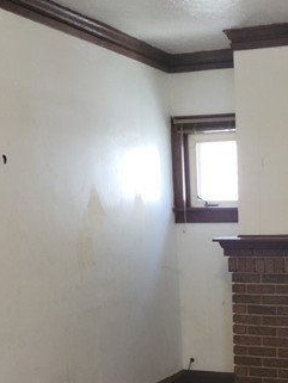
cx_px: 270
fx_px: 743
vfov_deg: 27.9
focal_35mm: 67
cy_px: 346
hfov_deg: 21.4
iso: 500
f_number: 2
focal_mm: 5.9
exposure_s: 1/40
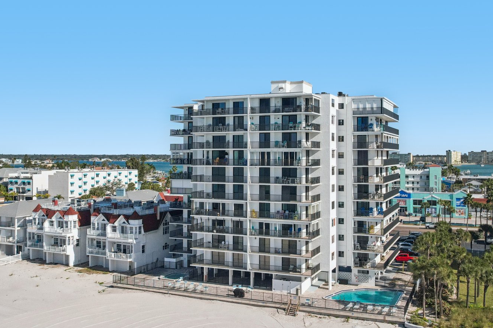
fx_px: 466
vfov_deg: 38.6
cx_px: 270
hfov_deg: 55.7
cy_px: 125
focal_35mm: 34
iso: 400
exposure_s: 1/3200
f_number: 2.8
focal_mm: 8.4
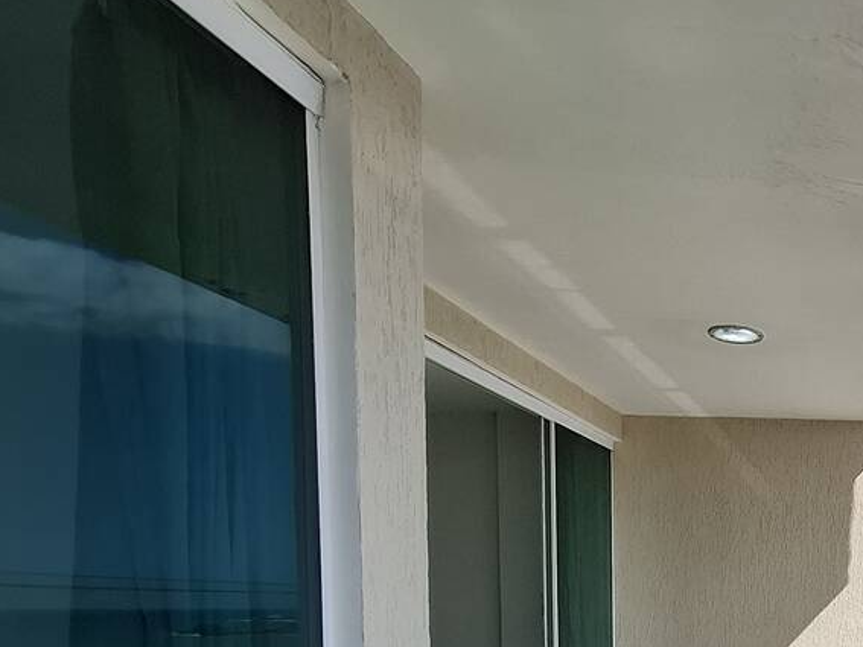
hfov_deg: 40.3
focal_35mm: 33
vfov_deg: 38.6
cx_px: 1020
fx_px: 823
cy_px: 632
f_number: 2.2
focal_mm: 1.74
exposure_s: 1/1080
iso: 40
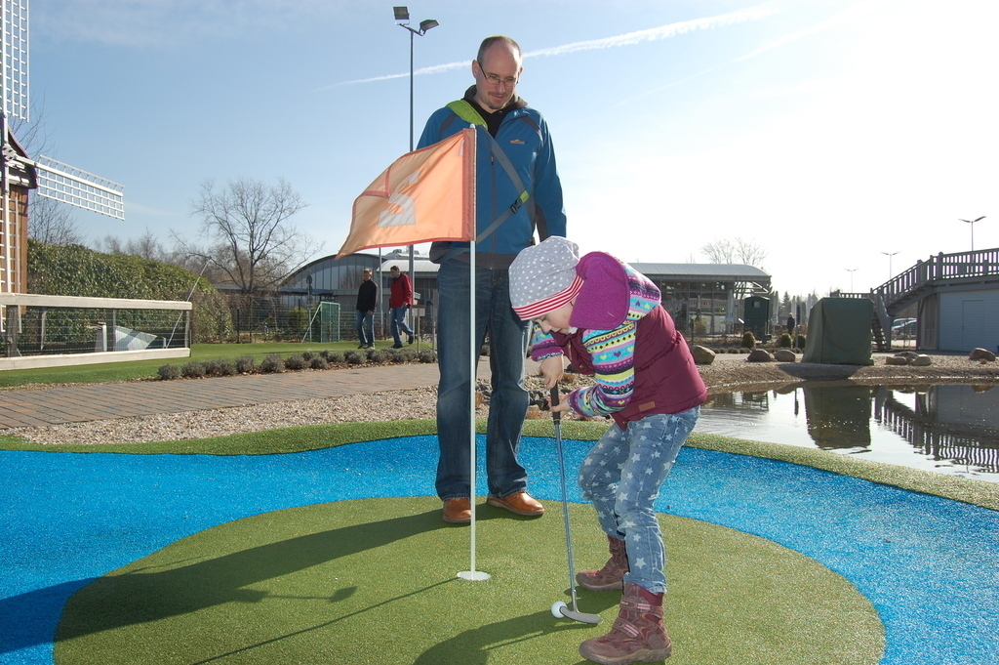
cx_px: 500
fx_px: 749
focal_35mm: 27
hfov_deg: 67.4
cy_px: 332
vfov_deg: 47.9
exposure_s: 1/500
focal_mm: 18
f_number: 6.3
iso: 200
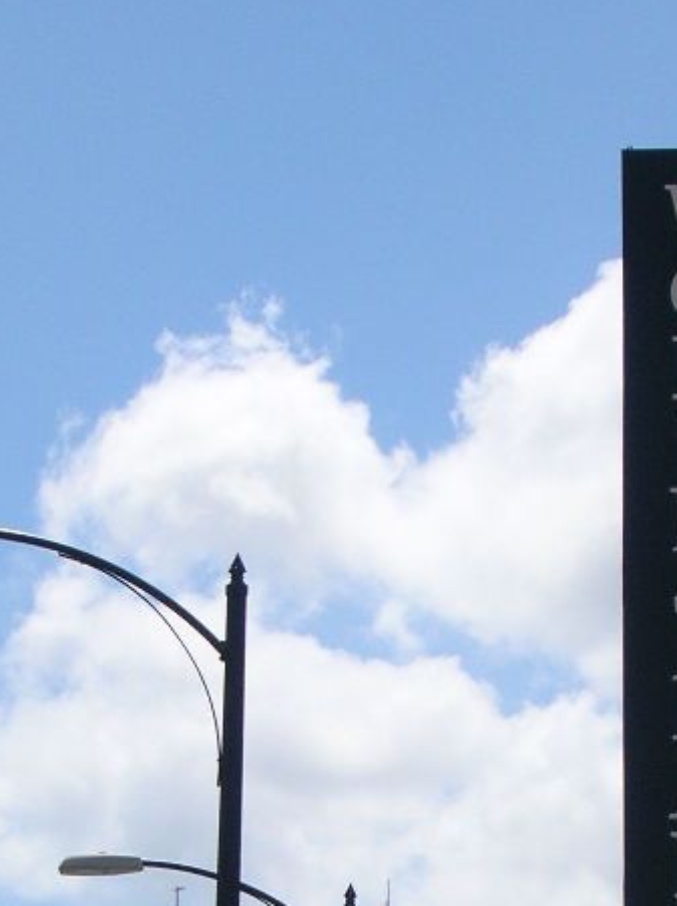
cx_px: 271
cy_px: 1010
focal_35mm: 137
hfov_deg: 10.8
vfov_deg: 14.1
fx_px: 3581
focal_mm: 9.1
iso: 50
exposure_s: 1/1348
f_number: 3.4
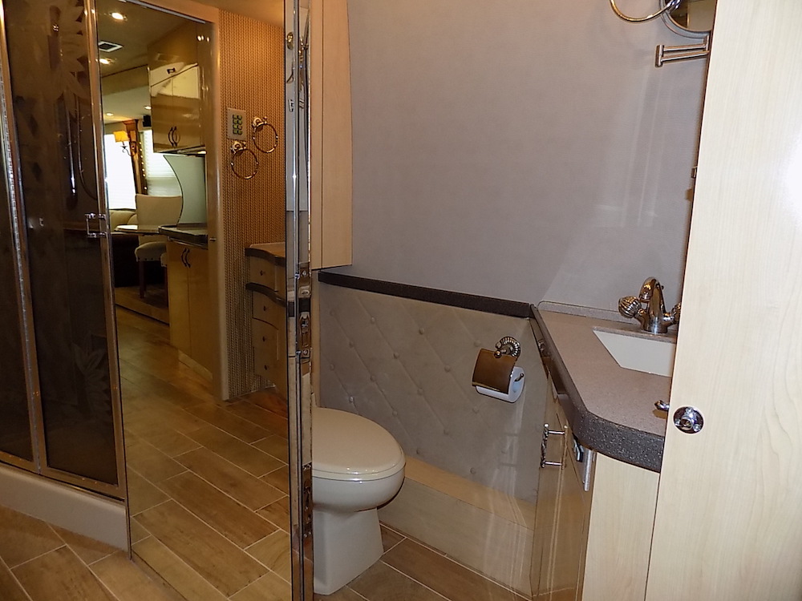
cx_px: 401
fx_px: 533
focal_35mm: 23
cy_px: 300
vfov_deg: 58.9
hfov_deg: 73.9
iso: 200
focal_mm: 4
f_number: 3.1
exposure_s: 1/30
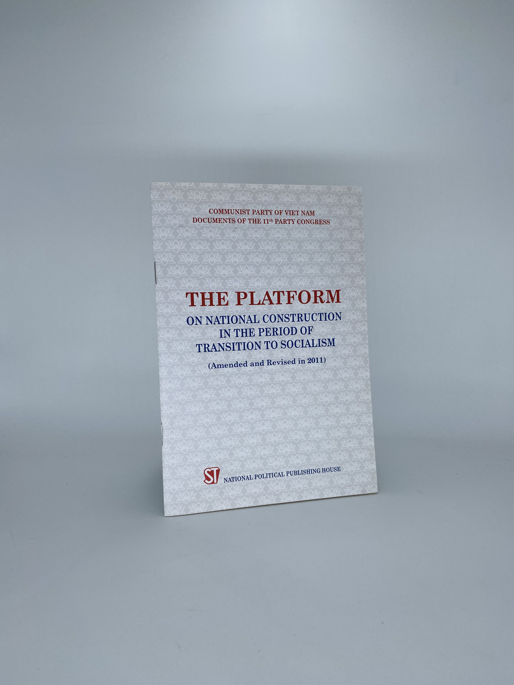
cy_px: 342
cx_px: 257
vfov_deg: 67.3
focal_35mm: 26
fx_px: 515
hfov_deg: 53.1
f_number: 1.8
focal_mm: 4.25
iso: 32
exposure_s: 1/1754
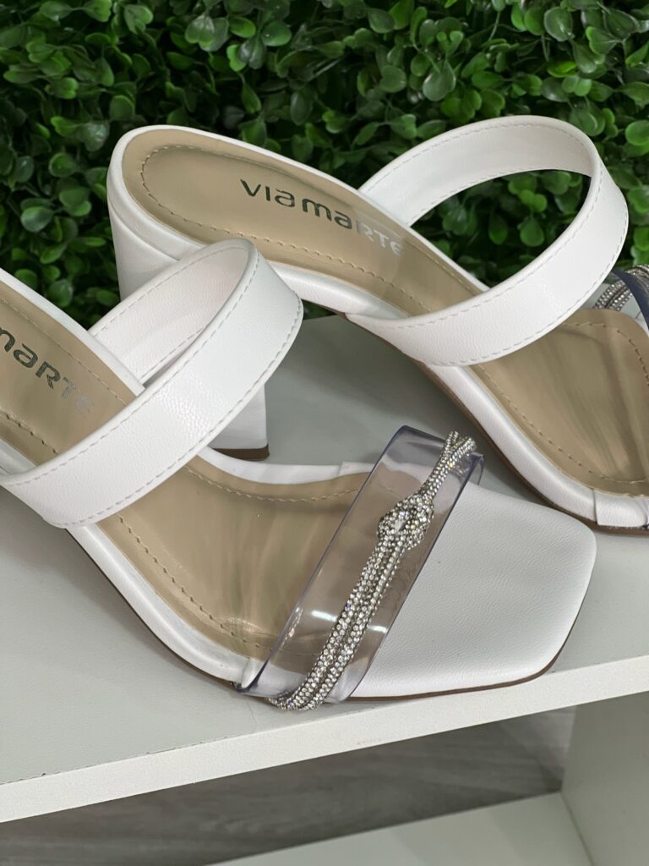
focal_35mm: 77
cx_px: 324
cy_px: 433
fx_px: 1925
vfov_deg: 25.3
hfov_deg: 19.1
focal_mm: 9
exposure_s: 1/40
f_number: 2.8
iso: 125
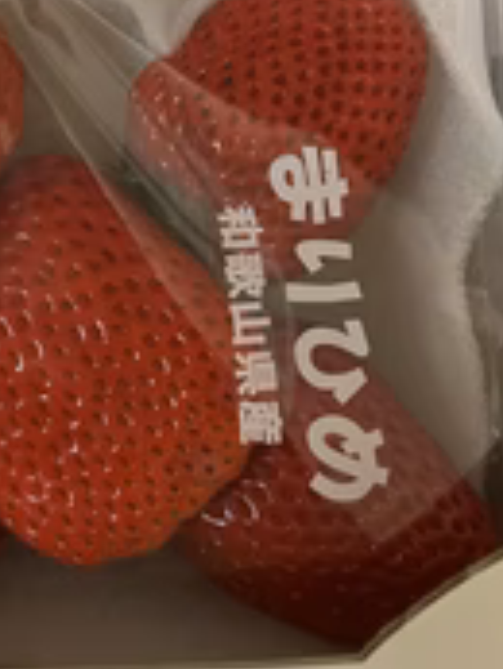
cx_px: -46
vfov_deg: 28.7
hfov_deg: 23.0
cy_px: -93
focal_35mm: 60
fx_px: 1161
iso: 200
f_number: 1.5
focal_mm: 5.7
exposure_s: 1/60
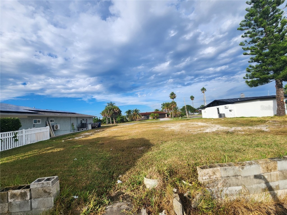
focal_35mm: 13
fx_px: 108
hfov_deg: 106.2
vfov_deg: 89.9
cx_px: 144
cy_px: 108
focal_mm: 2.2
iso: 50
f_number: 2.2
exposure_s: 1/2077
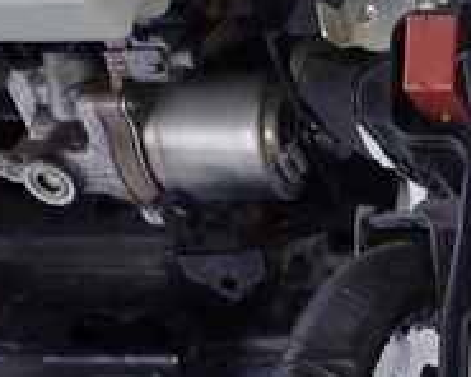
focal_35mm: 79
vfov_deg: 18.4
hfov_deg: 20.4
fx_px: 1101
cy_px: 451
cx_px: 726
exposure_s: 1/30
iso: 320
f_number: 2
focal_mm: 4.5
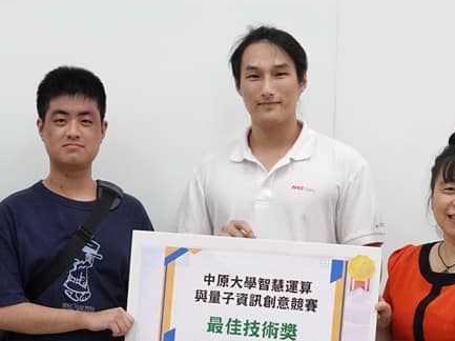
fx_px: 1261
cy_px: 340
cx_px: 210
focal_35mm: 96
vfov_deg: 15.1
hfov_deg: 20.5
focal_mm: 13.29
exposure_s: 1/125
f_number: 4
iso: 800
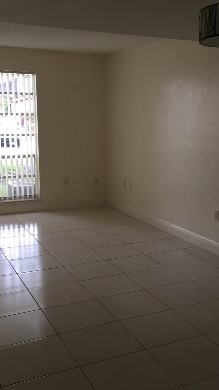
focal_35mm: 43
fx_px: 444
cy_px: 194
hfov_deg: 27.5
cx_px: 153
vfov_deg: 47.4
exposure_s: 1/40
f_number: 2.2
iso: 32
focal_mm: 4.15
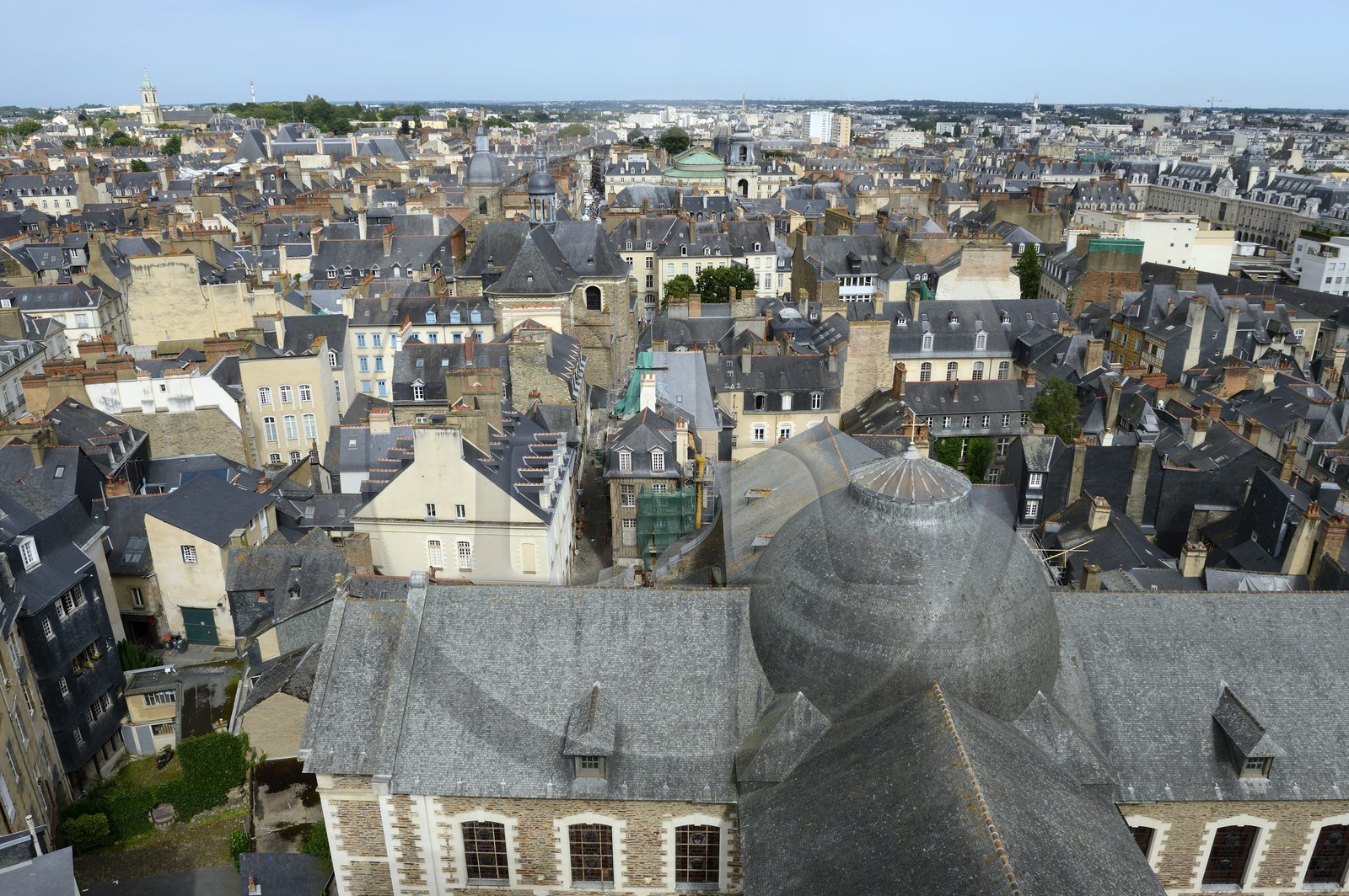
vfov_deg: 53.1
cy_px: 448
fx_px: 899
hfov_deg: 73.8
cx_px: 674
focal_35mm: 24
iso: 200
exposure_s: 1/250
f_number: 10
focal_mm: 24
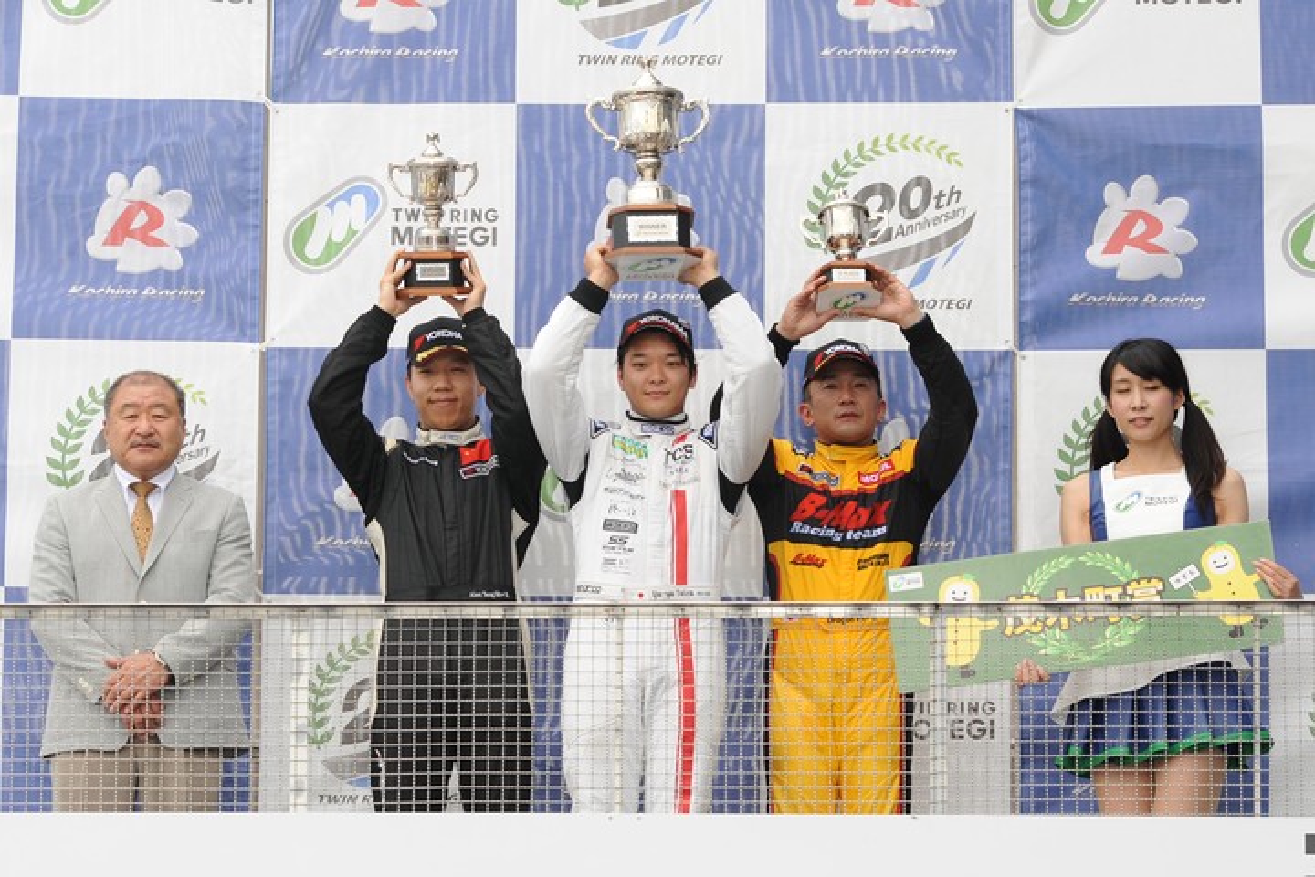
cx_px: 658
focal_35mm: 180
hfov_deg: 11.4
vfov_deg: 7.6
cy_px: 438
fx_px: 6574
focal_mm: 180
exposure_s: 1/250
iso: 200
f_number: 8
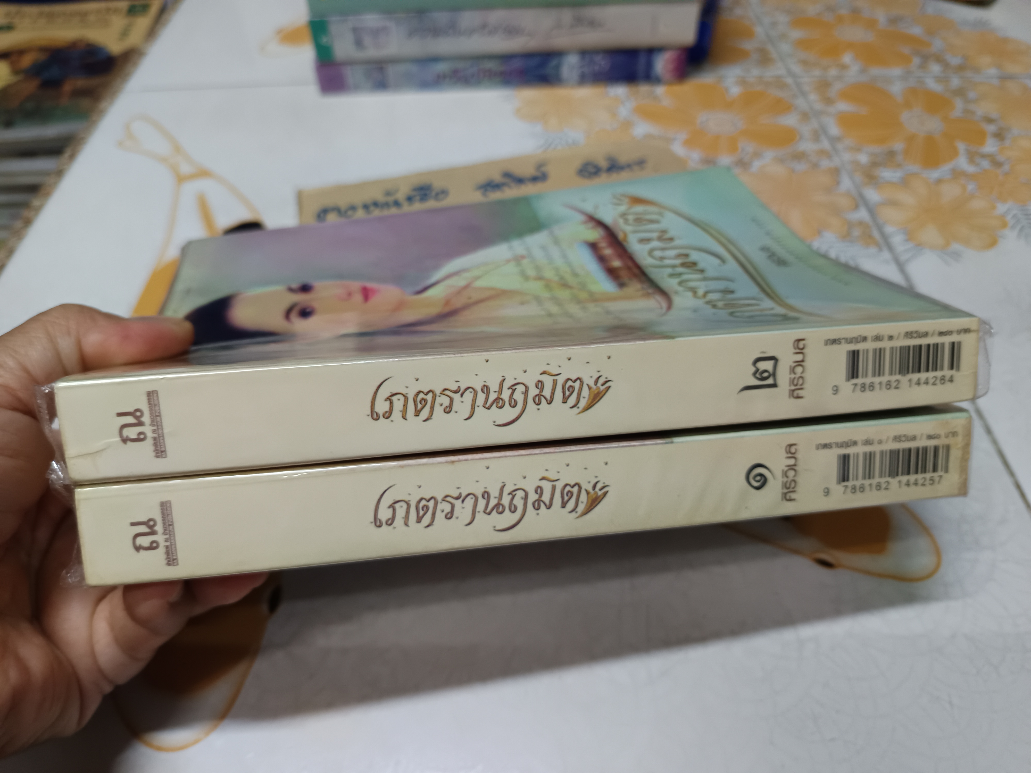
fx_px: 715
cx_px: 516
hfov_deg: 71.6
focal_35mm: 24
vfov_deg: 56.8
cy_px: 386
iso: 970
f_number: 1.7
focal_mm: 5.31
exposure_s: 1/33.3
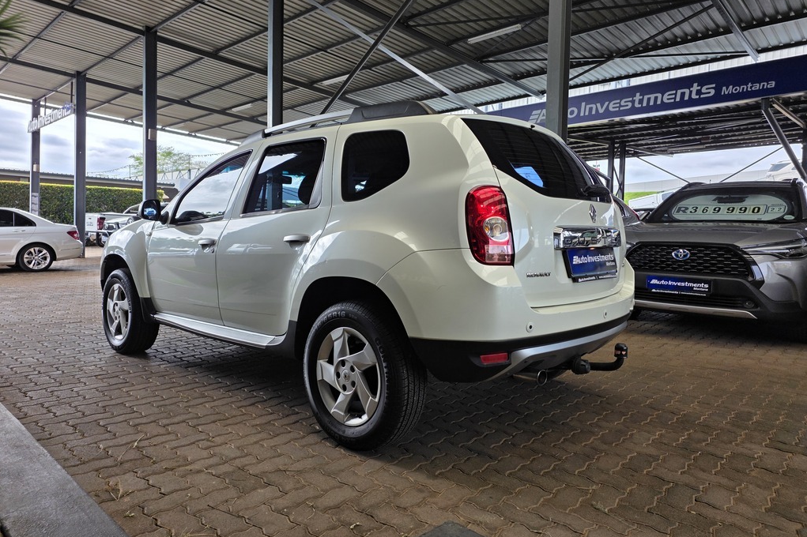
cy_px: 249
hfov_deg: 73.8
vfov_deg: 53.1
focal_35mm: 24
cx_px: 404
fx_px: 538
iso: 25
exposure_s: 1/359
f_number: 1.7
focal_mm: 6.25
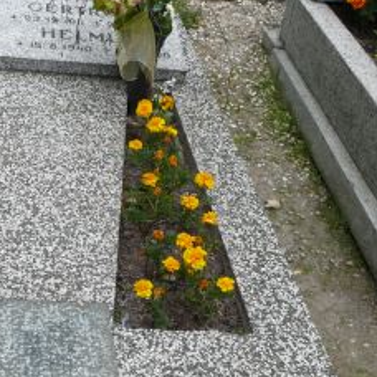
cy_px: 248
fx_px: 801
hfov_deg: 26.1
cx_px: 81
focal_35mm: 65
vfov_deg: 26.4
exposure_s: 1/100
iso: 100
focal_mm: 7.4
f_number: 3.6
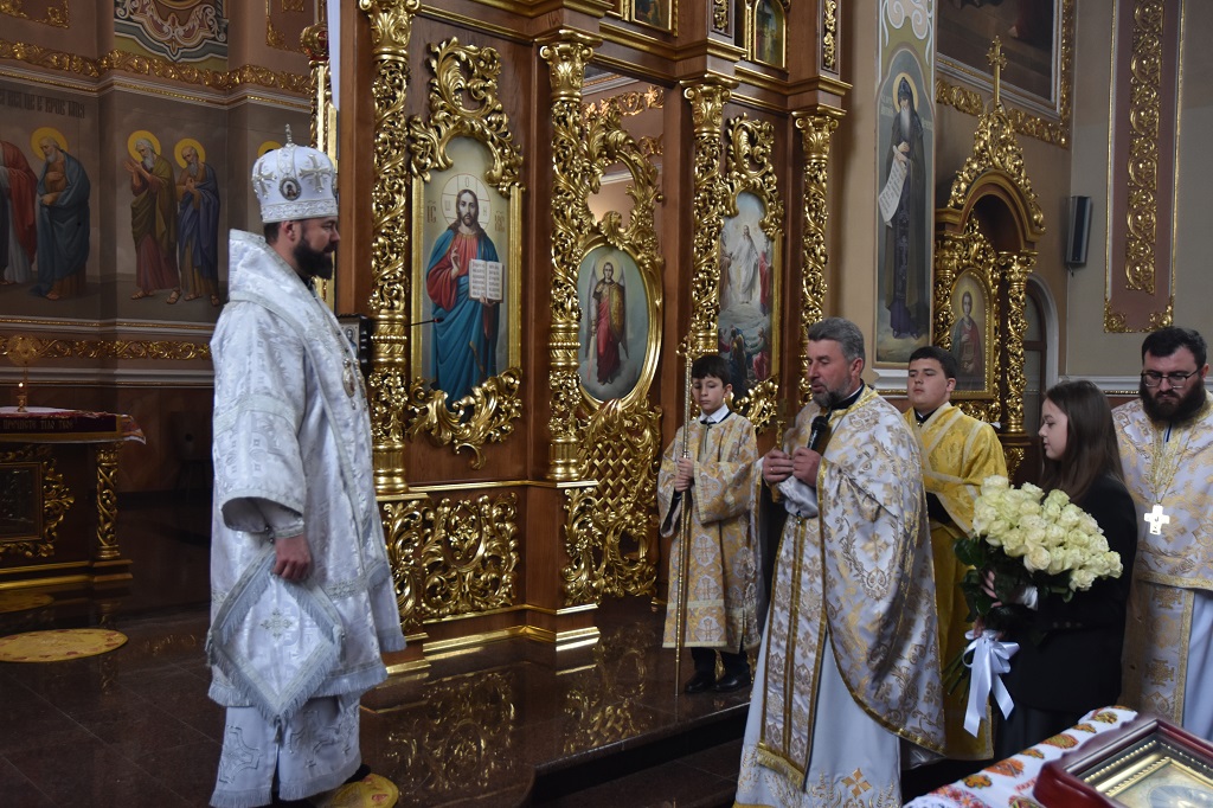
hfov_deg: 57.2
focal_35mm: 33
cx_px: 606
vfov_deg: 39.9
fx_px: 1111
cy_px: 404
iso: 800
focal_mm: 22
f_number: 3.5
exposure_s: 1/125
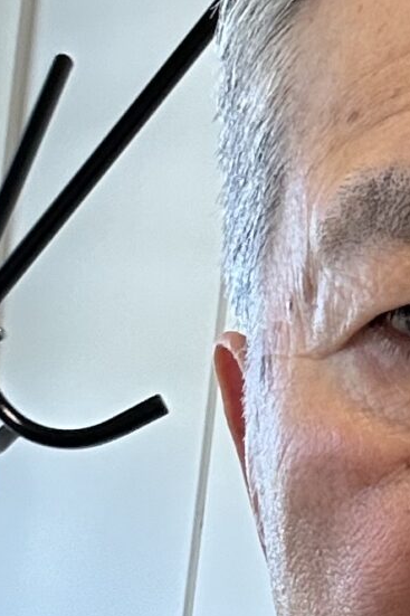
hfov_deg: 9.4
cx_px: 470
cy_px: 766
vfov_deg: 13.7
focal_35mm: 145
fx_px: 2478
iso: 64
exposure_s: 1/50
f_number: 1.9
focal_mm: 2.69
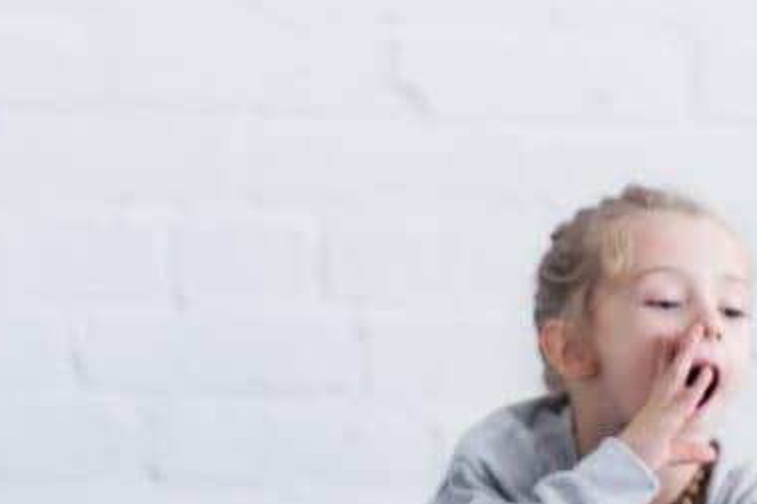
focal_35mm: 445
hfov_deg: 4.6
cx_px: 614
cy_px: 593
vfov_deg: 3.1
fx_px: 9353
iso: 100
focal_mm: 165
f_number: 2.8
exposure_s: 1/250
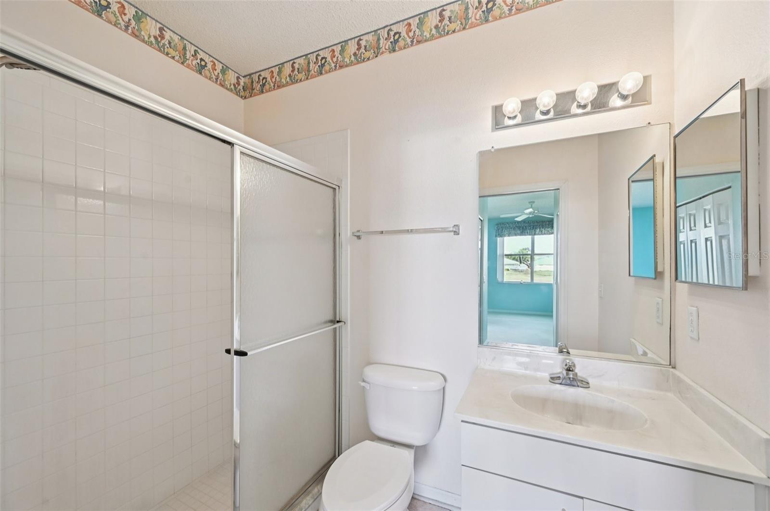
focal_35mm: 14
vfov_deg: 81.1
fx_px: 299
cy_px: 256
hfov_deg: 104.3
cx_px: 385
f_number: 8
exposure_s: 1/25
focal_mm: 14
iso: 400
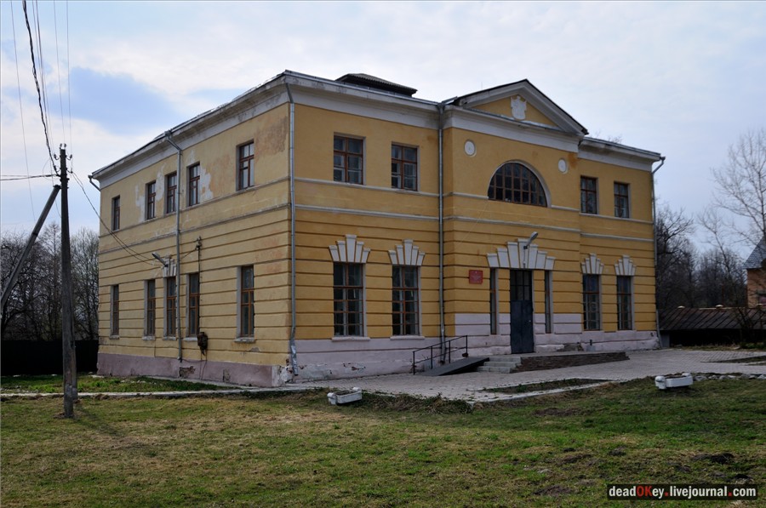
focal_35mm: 36
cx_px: 383
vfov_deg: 36.8
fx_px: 765
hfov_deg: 53.2
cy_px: 254
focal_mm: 24
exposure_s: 1/800
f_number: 6.3
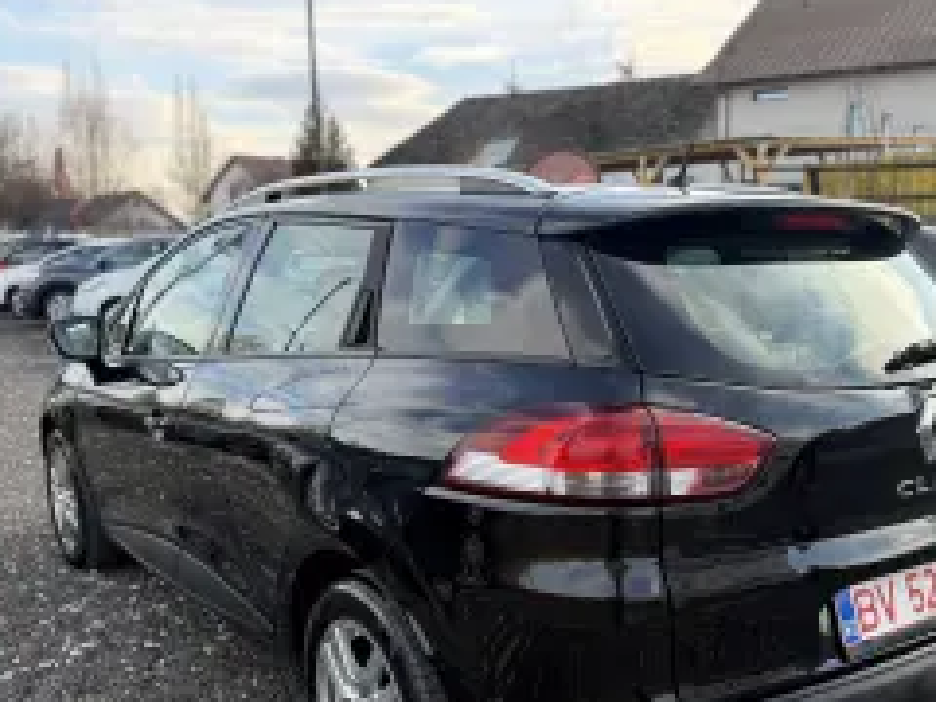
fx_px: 973
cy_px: 507
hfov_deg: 51.1
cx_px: 554
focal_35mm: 36
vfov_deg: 38.8
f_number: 1.78
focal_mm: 6.76
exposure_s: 1/967
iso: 100
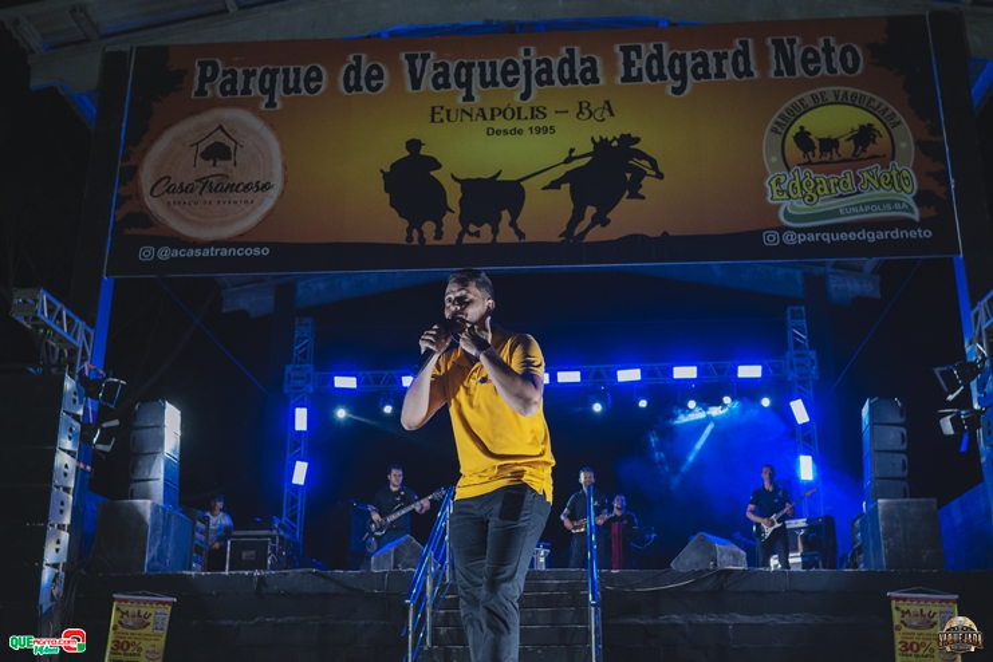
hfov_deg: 53.1
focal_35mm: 36
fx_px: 993
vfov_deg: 36.9
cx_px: 496
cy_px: 331
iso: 2500
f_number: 2.8
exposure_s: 1/320
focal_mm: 24
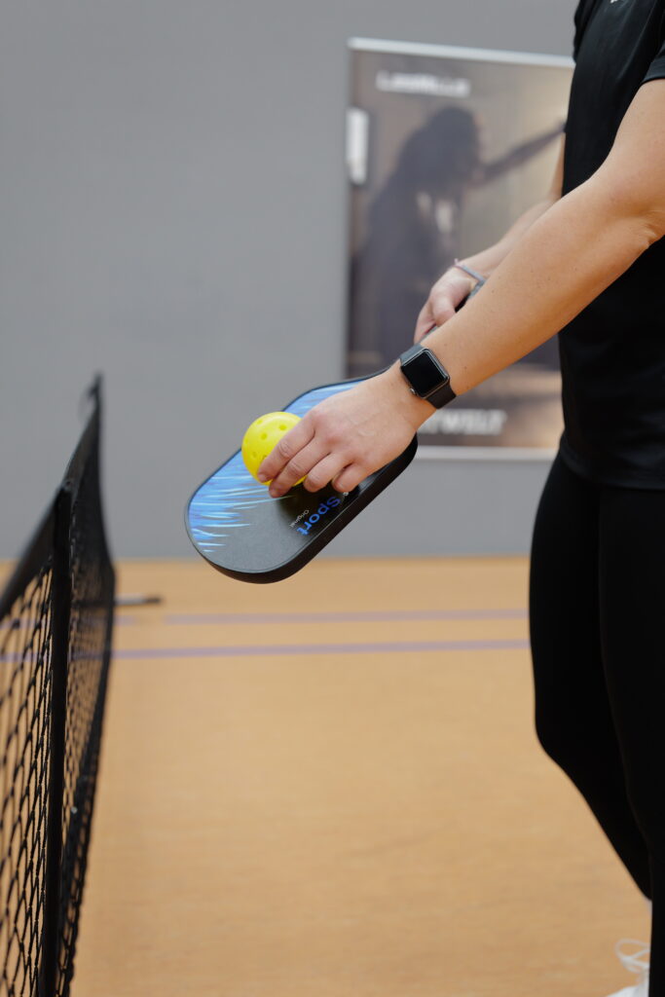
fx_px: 969
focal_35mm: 35
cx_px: 332
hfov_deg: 37.9
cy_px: 498
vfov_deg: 54.4
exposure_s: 1/320
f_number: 2.5
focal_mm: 35
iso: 1250
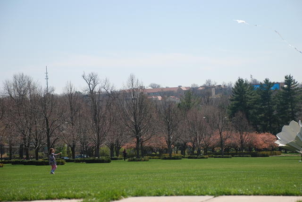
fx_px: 882
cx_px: 151
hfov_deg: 19.4
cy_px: 101
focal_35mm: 105
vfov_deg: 13.1
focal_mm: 70
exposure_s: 1/800
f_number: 5.6
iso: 200
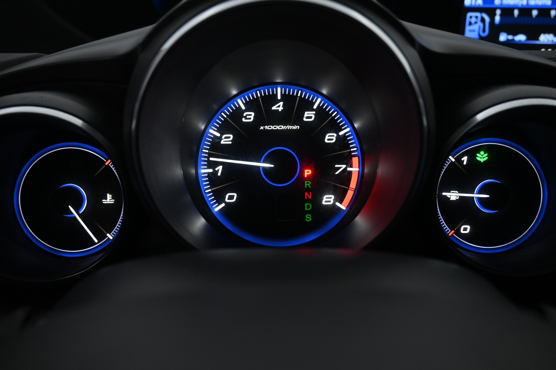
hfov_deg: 57.2
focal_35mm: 33
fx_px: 510
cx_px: 278
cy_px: 185
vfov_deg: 40.0
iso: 900
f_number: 4
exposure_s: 1/40
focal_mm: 22
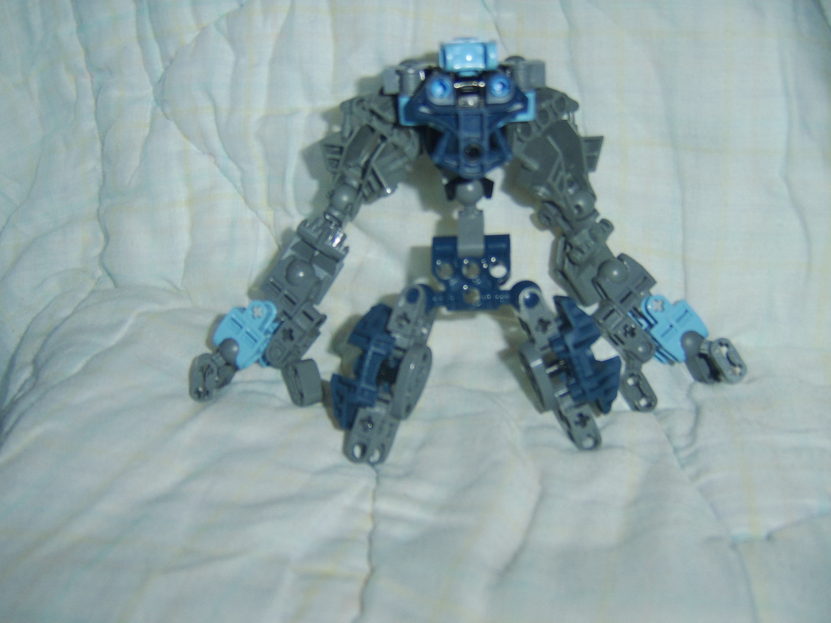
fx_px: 744
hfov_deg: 58.4
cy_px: 312
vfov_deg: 45.4
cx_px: 416
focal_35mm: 31
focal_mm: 8.13
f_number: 2.7
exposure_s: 1/30
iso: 141
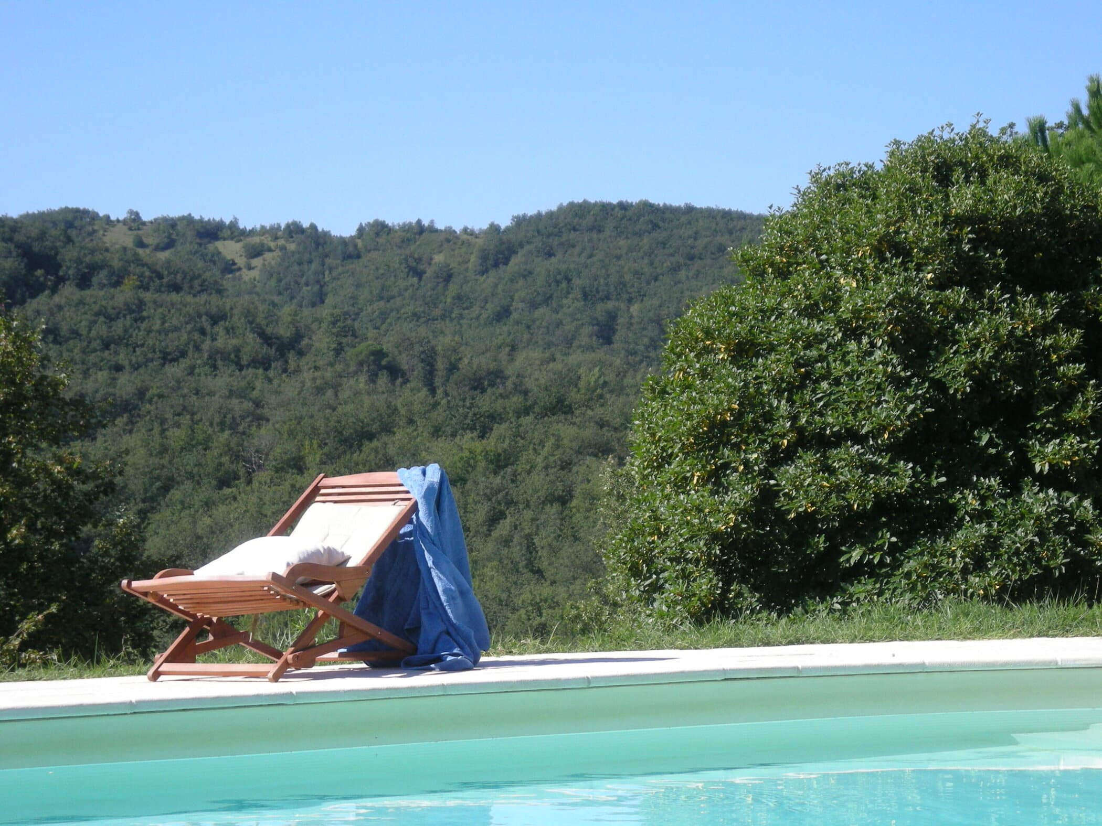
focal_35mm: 105
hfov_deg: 18.7
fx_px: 3343
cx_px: 551
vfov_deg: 14.1
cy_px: 413
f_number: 4.7
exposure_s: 1/473
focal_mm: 17.1
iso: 100
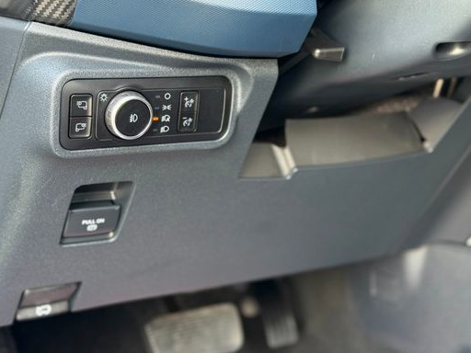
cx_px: 233
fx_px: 816
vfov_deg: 24.4
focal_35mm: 60
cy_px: 147
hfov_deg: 32.2
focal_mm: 6.76
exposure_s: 1/60
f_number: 1.78
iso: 100
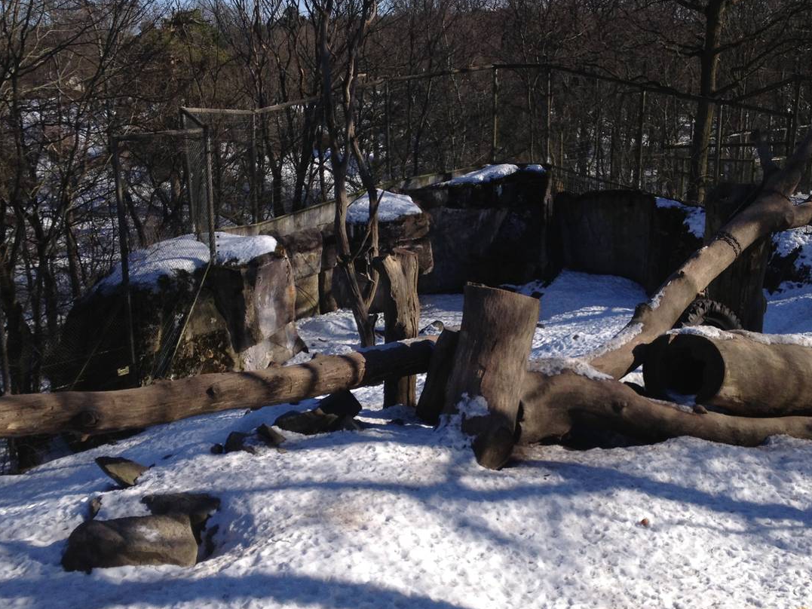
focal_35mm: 52
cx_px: 431
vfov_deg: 28.0
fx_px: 1220
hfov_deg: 36.8
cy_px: 364
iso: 50
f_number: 2.4
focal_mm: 4.28
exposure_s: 1/1905
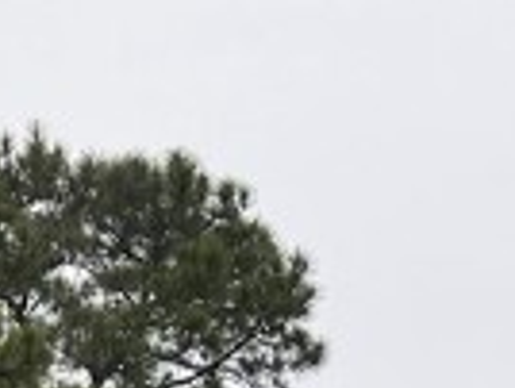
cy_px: 1310
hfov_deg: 10.0
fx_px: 2951
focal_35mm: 198
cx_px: 258
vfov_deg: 6.6
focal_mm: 5.7
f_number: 1.5
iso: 40
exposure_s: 1/177
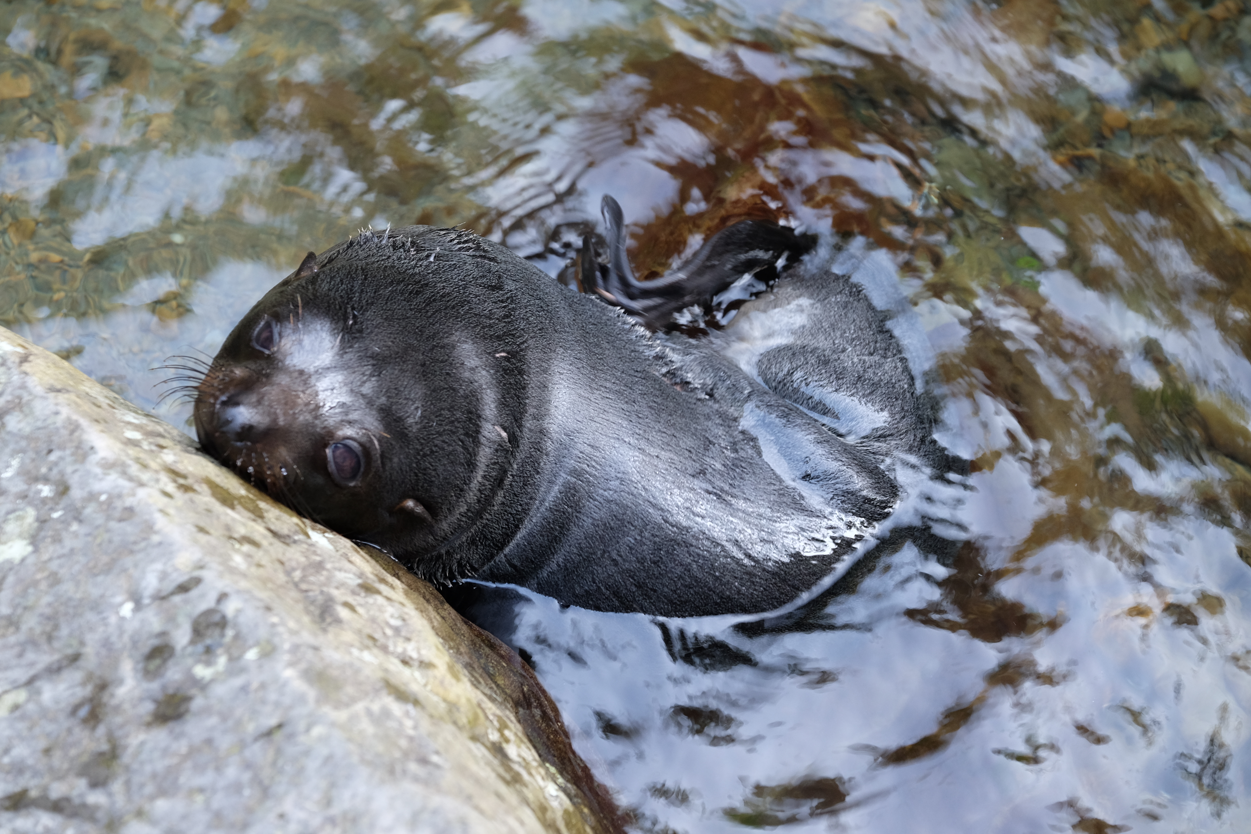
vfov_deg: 10.9
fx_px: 4378
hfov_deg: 16.3
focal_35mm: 126
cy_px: 417
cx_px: 626
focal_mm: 83.8
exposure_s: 1/42
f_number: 4.5
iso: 800
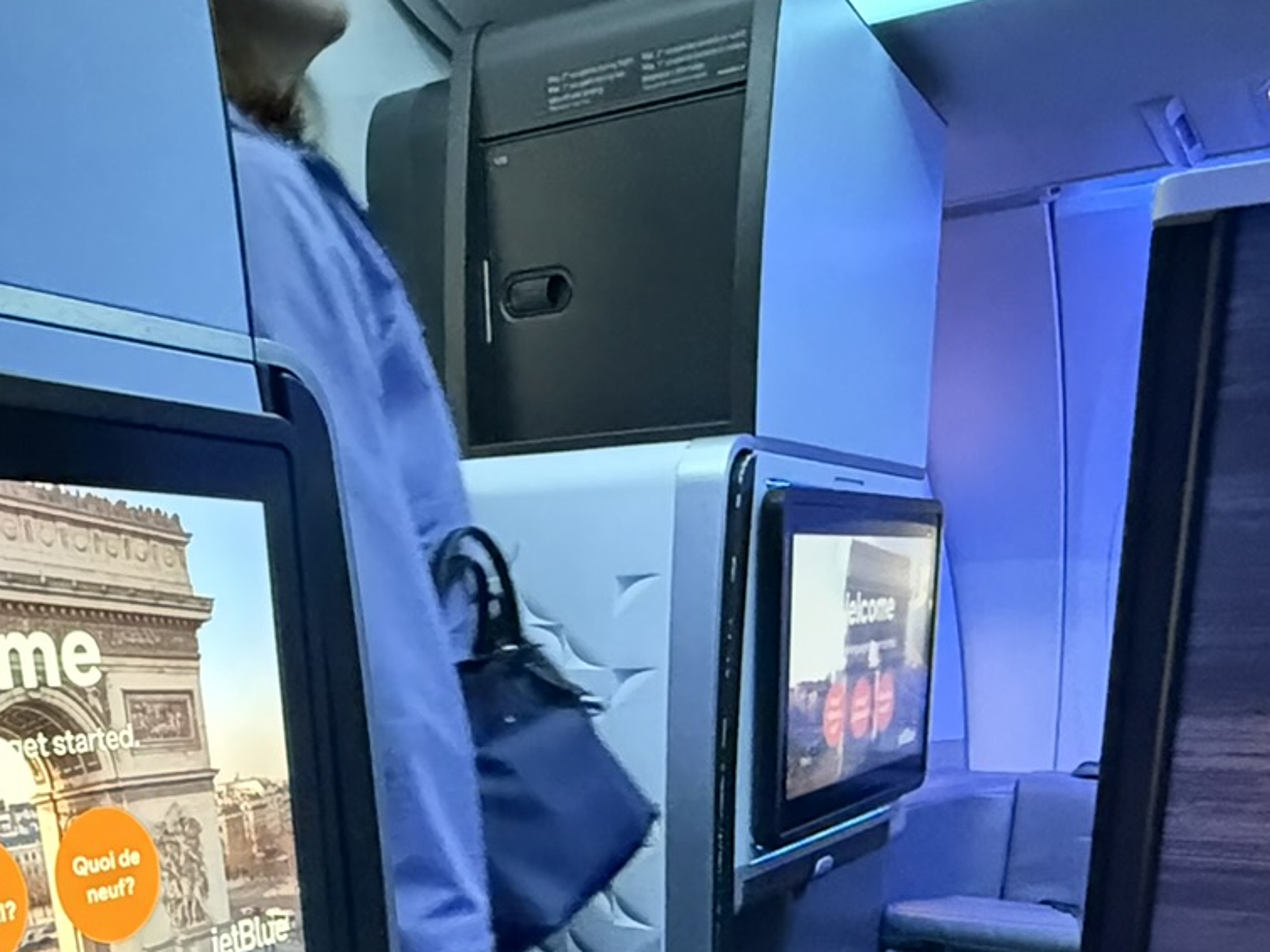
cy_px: 1164
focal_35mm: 38
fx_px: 1394
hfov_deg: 48.9
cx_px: 584
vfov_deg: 31.2
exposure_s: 1/37
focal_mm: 2.22
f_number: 2.2
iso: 1600
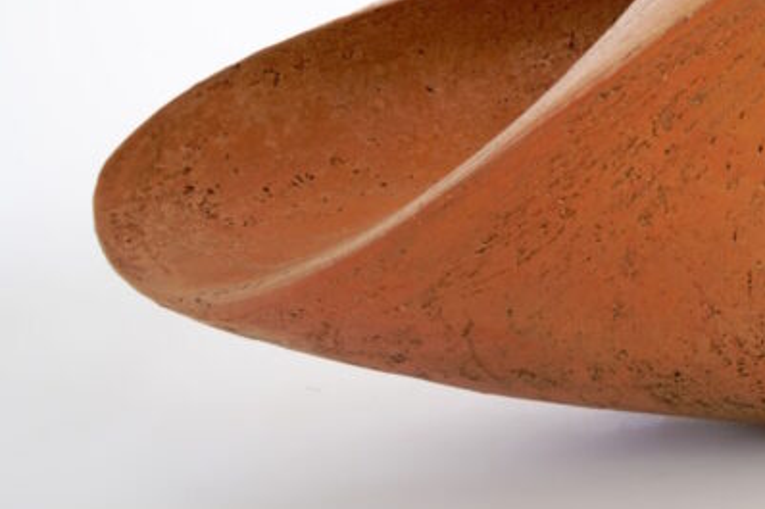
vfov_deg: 13.0
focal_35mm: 103
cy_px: -39
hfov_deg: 18.8
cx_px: 921
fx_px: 2188
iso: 200
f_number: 22
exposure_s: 2
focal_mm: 40
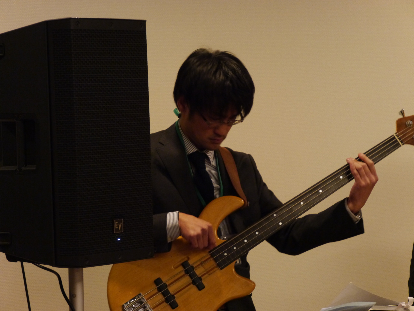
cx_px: 207
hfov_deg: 15.2
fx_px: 1556
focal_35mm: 130
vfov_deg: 11.4
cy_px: 156
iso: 1600
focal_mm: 65
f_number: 5.3
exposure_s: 1/40
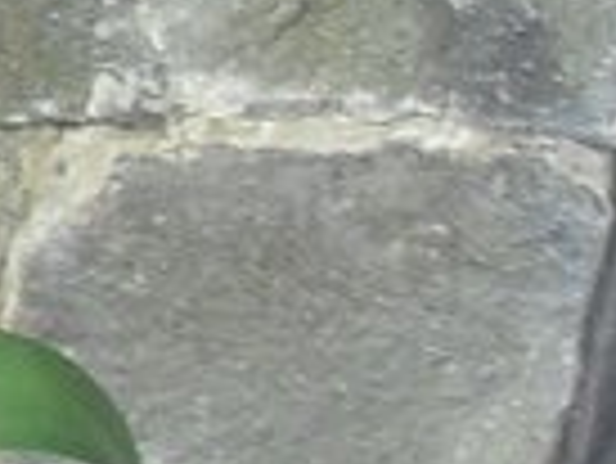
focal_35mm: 284
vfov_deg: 5.2
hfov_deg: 6.5
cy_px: 153
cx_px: -1093
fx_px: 5058
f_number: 2.8
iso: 100
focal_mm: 6.2
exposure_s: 1/125
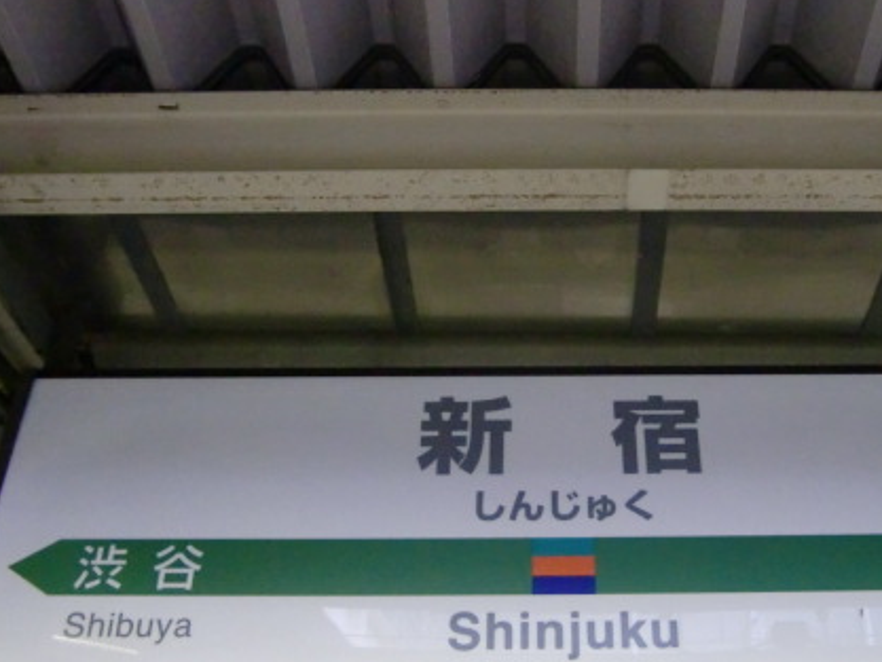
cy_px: 410
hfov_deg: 43.4
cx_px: 565
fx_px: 1096
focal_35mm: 43
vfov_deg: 33.5
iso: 800
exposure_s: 1/25
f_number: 2.6
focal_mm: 4.9
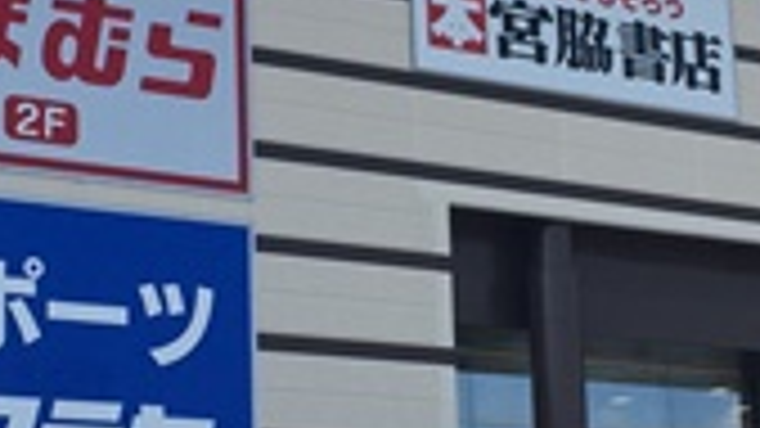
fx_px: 2418
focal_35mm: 120
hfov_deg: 17.8
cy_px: 185
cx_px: 495
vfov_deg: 10.1
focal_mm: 4.15
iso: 32
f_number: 2.2
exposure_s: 1/1276
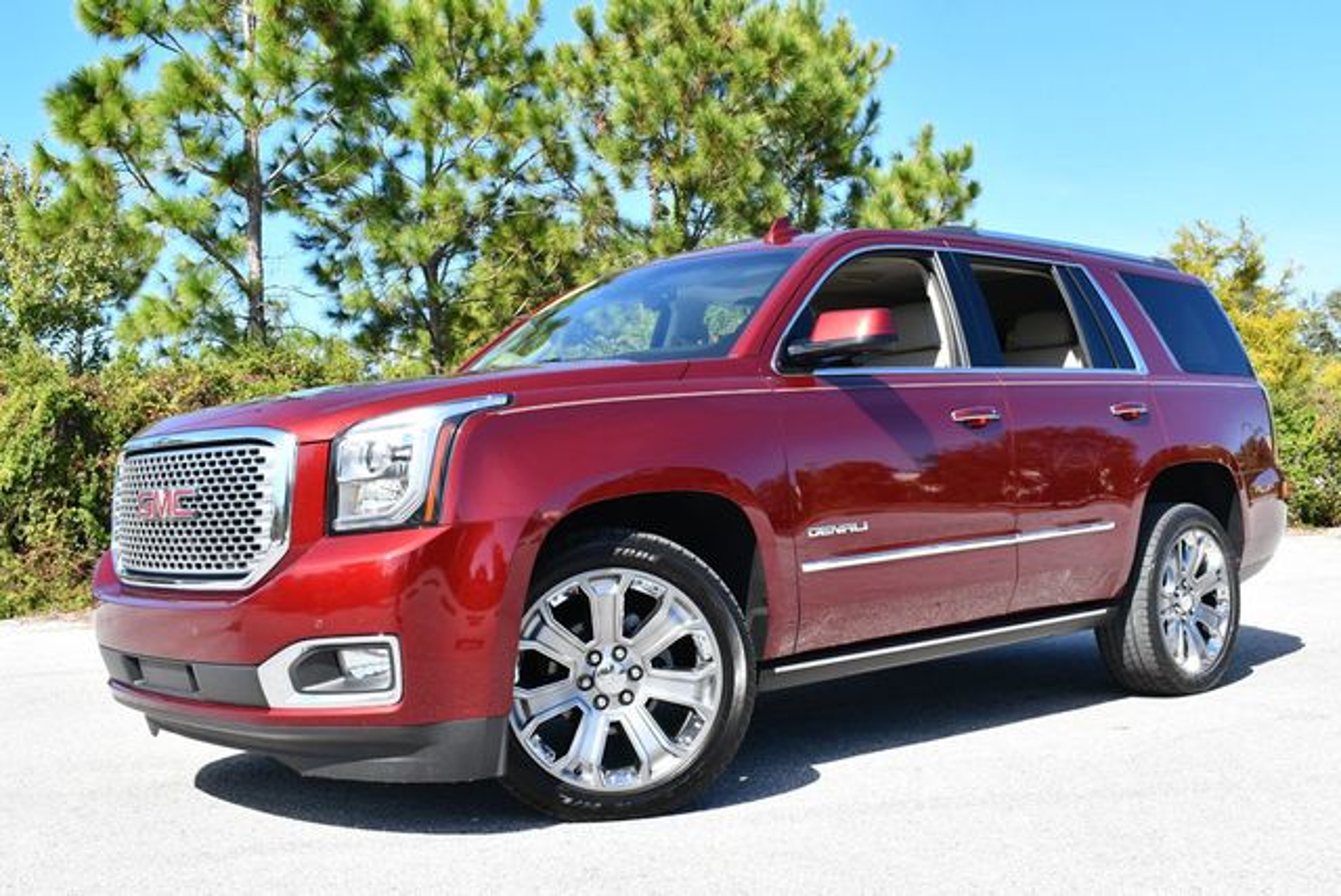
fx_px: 1491
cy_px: 448
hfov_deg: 48.4
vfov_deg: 33.5
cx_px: 670
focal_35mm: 40
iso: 200
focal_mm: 20
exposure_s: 1/250
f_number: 8
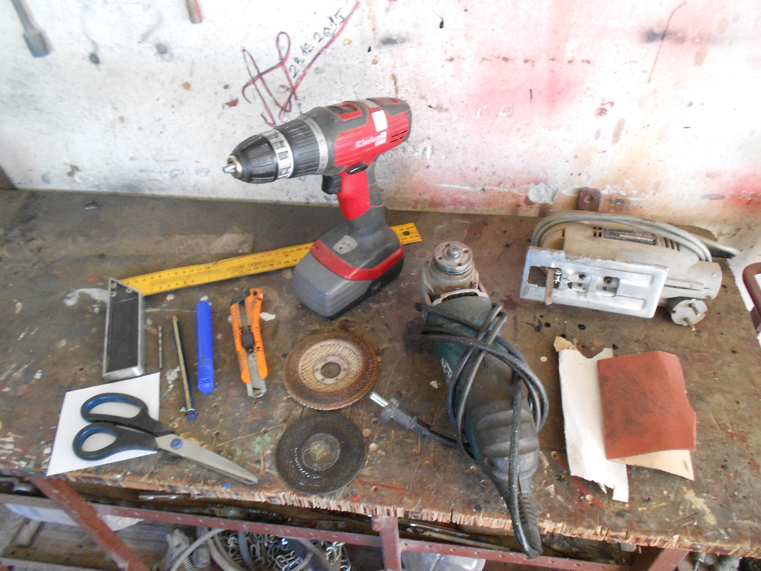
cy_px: 286
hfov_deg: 67.3
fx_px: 572
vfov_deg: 53.1
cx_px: 380
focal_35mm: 26
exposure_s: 1/10
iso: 400
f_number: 3.2
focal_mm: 4.6
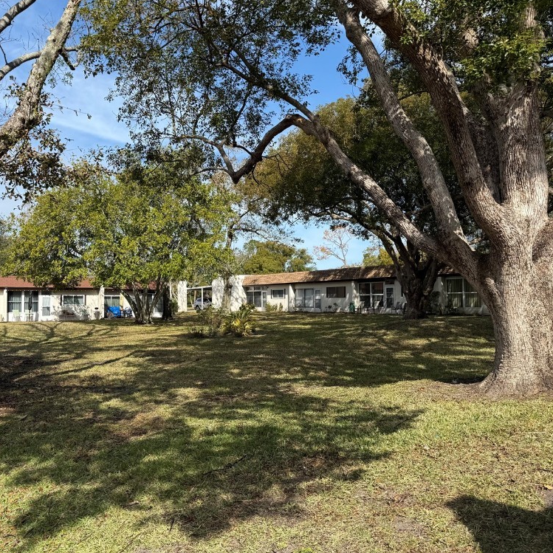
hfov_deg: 55.4
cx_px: 235
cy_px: 281
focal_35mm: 29
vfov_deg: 55.6
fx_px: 524
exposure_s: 1/3759
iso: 80
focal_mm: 6.76
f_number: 1.78
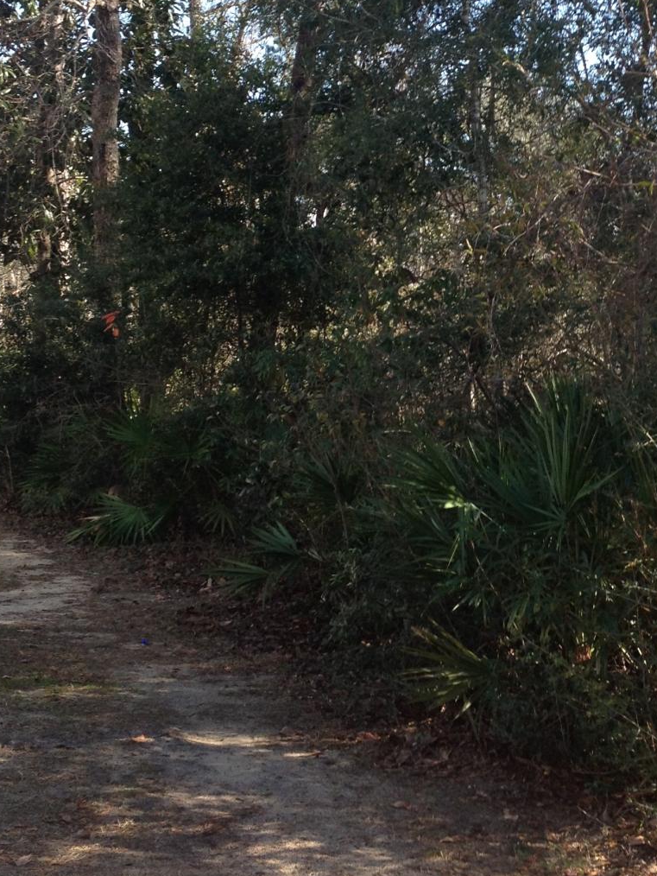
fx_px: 1745
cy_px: 293
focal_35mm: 69
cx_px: 485
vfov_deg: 28.0
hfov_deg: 21.2
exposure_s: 1/365
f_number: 2.4
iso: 50
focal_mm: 4.28
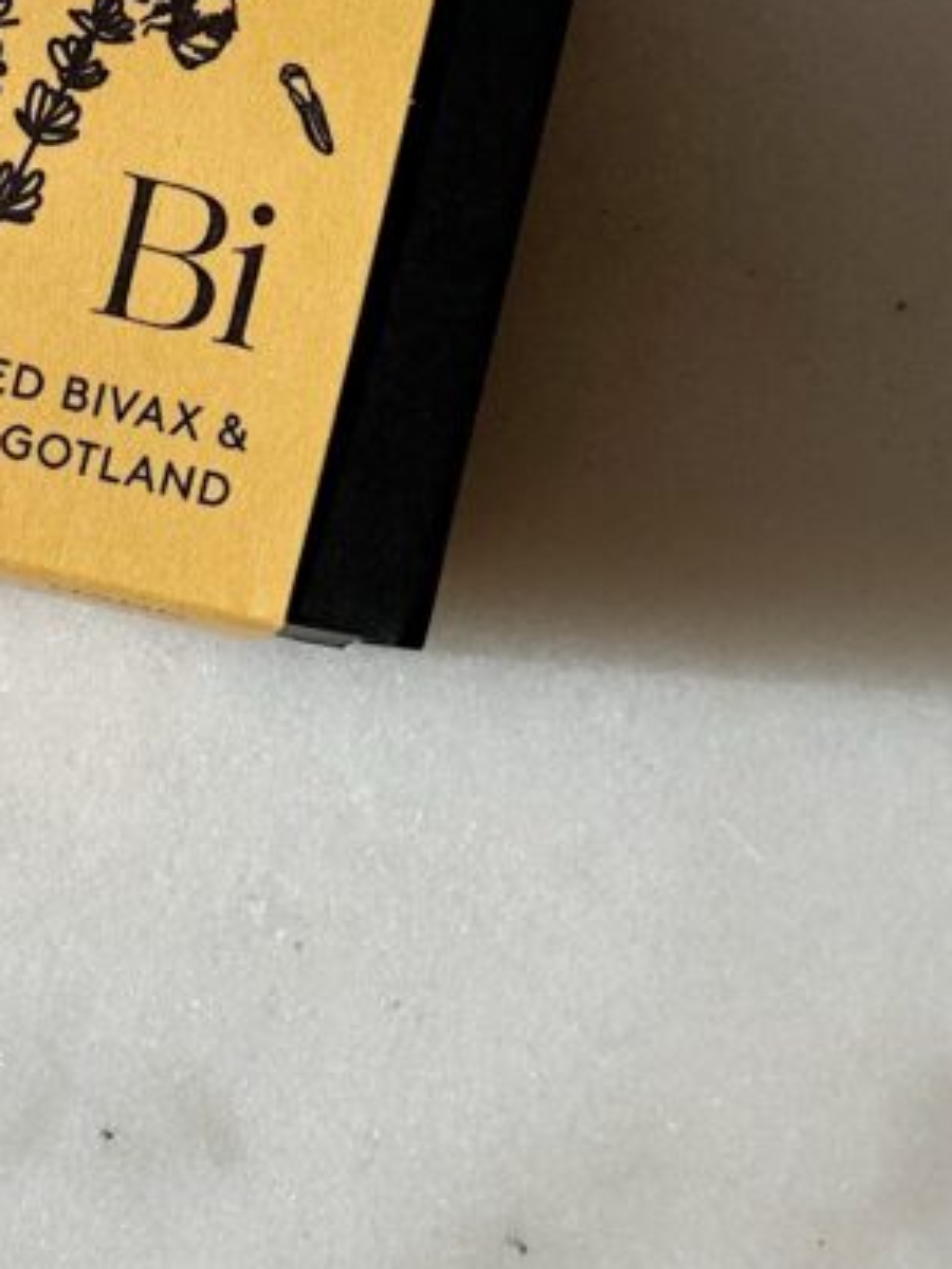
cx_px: -108
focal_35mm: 197
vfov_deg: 9.9
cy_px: -70
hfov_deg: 7.5
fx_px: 7224
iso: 32
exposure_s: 1/1263
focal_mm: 9
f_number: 2.8
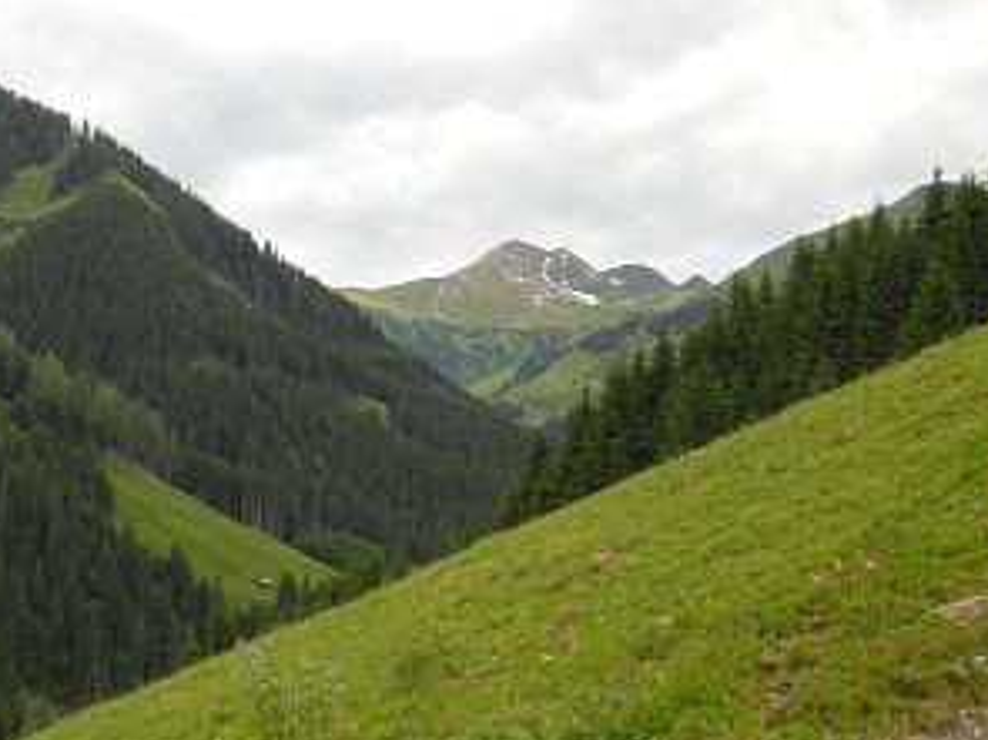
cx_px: 482
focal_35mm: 54
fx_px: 1541
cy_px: 395
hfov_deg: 35.6
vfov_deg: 27.0
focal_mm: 8.3
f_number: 3.4
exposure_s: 1/160
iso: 80
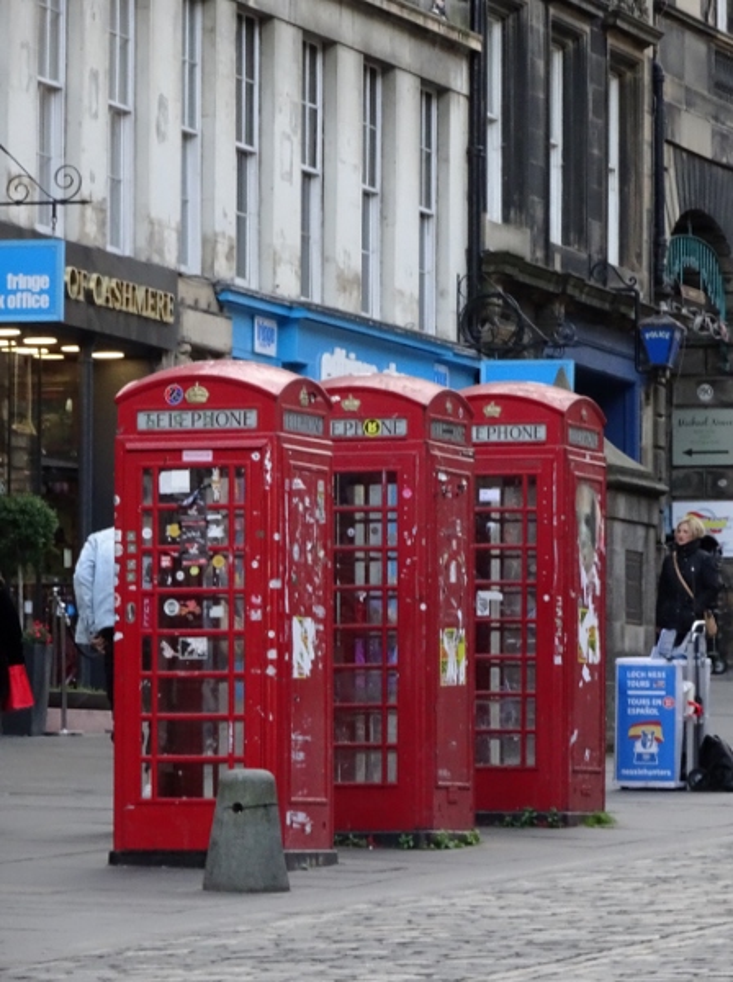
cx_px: 366
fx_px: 6767
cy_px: 491
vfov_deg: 8.3
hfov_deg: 6.2
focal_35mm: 239
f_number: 6.3
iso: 800
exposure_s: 1/160
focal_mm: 40.86
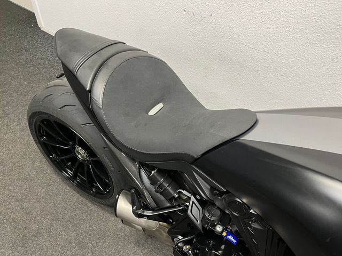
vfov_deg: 53.1
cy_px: 128
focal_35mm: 26
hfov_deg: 67.3
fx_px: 257
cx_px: 171
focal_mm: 5.1
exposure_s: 1/50
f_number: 1.6
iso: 160
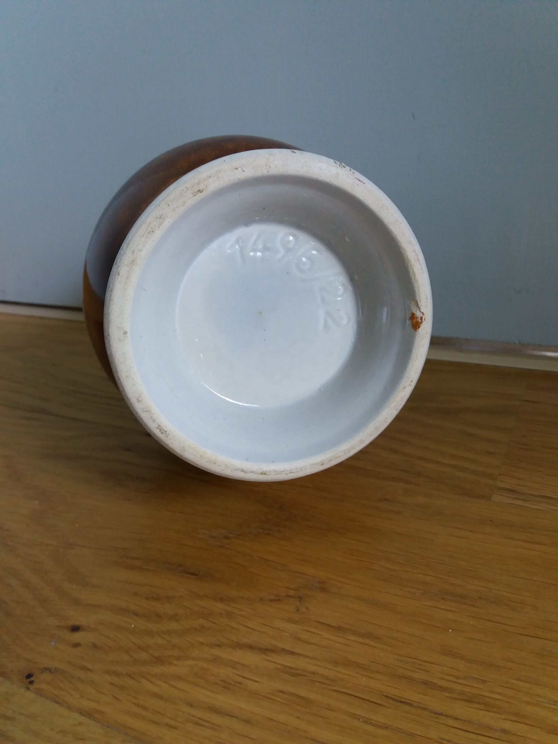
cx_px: 279
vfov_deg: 63.4
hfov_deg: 49.7
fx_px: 602
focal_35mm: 28
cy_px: 372
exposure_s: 1/20
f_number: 1.9
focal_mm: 3.7
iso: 160
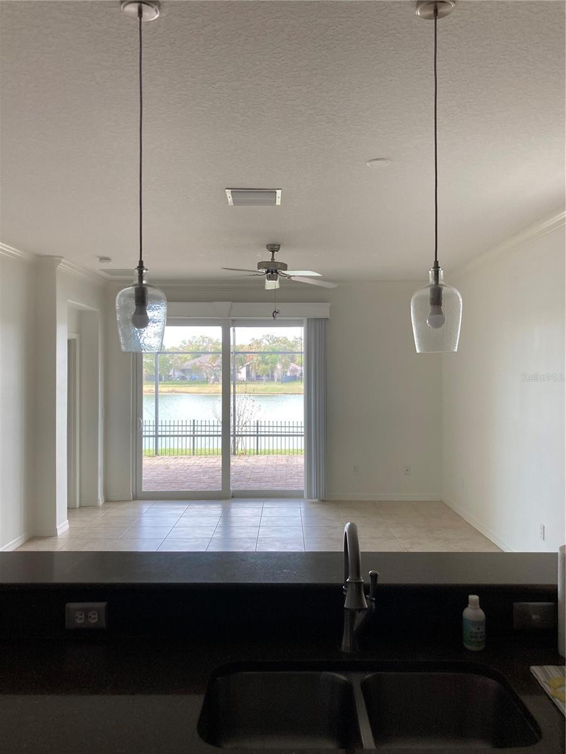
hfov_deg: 49.7
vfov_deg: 63.4
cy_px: 377
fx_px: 610
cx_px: 283
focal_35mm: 28
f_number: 1.8
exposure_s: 1/100
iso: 80
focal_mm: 3.99
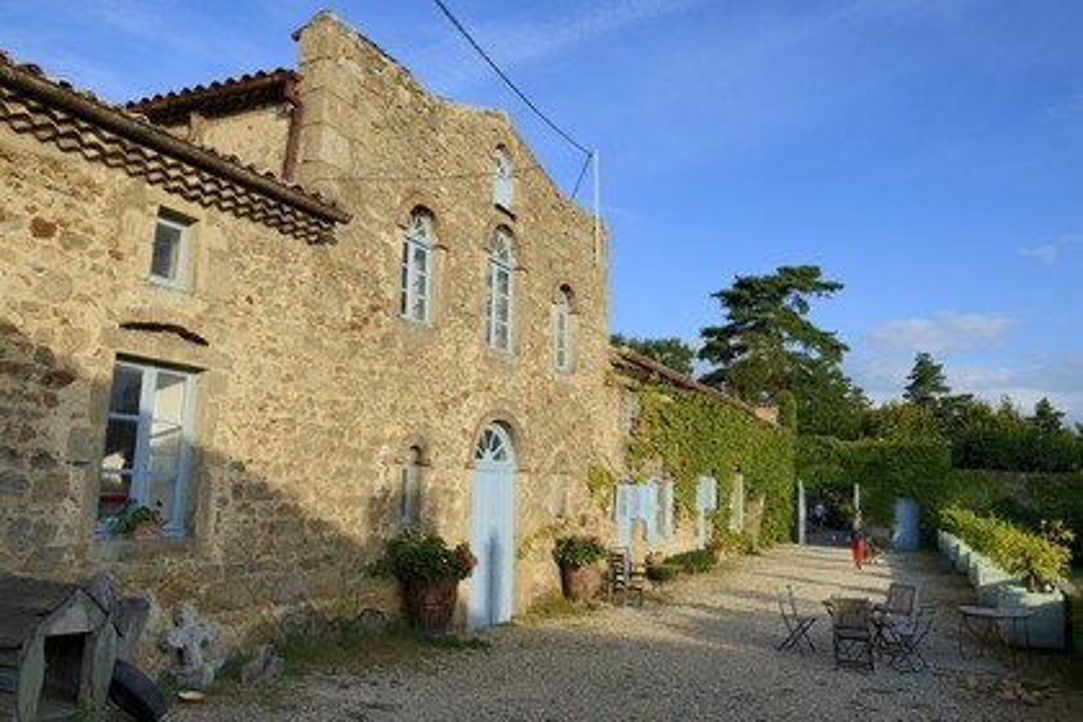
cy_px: 361
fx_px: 842
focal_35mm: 28
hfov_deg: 65.5
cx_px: 542
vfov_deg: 46.4
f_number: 13
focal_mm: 28
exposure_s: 1/200
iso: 200
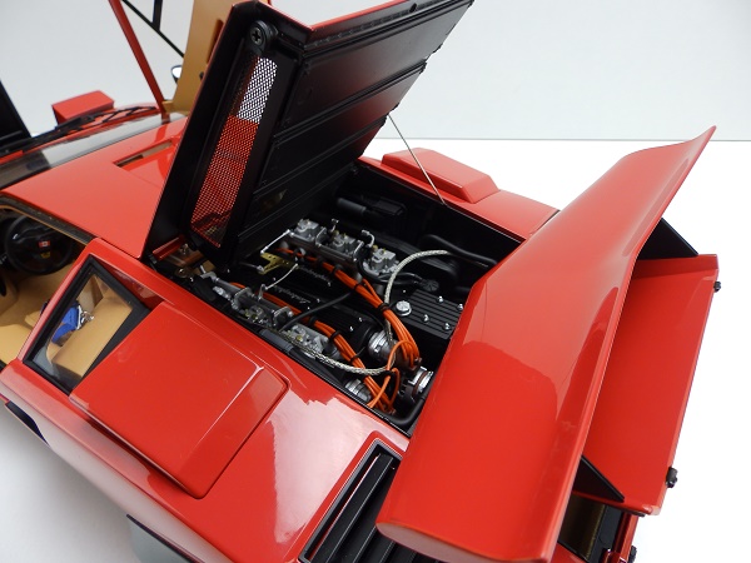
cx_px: 376
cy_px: 282
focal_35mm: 22
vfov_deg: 61.1
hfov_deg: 76.4
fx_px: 477
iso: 100
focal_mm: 4
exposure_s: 1/30
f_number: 3.4
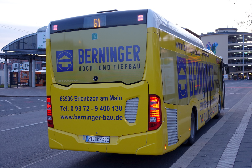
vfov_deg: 32.6
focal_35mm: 41
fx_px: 287
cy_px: 84
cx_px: 126
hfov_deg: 47.4
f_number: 2.8
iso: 160
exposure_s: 1/50
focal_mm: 15.13
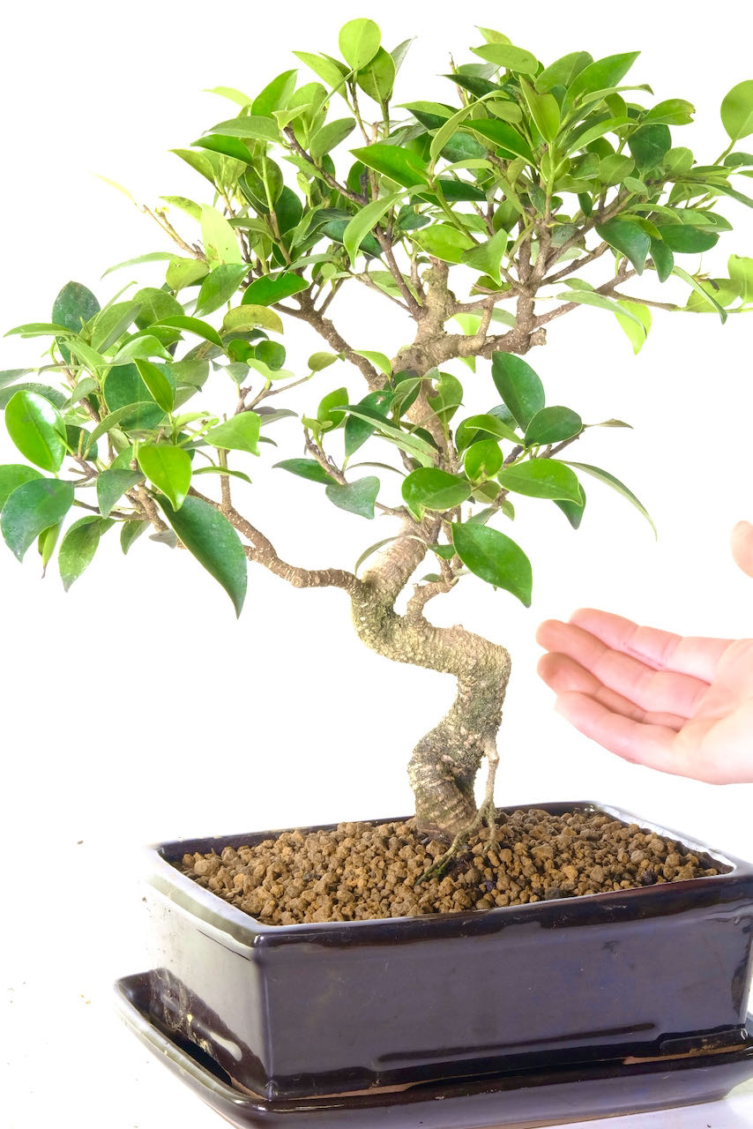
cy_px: 564
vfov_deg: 19.3
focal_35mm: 106
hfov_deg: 12.9
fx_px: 3324
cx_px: 376
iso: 1600
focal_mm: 70.5
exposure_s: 1/10
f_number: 13
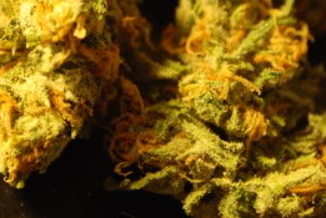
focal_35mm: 207
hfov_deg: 9.9
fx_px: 1873
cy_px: -65
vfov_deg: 6.6
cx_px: 46
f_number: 5.3
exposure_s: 1/15
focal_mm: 45
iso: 400
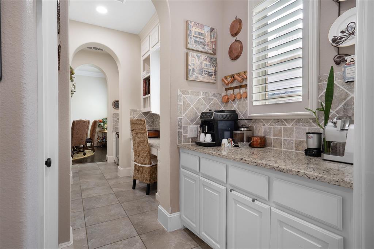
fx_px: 197
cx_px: 187
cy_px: 124
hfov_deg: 86.9
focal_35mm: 19
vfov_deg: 64.5
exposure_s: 1/1.25
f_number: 11
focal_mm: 19
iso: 100
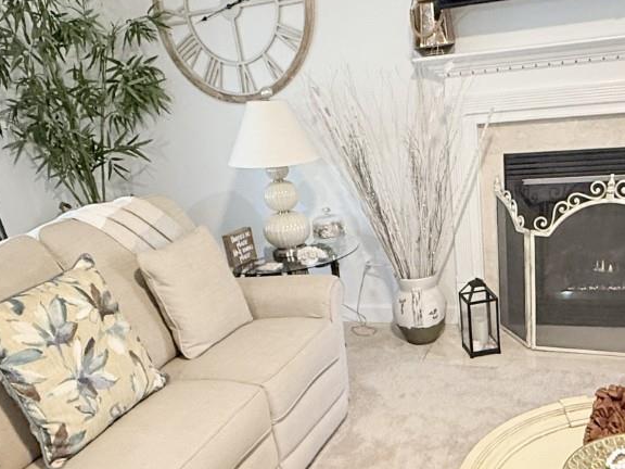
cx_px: 392
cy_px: 334
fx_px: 632
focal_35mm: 35
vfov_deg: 39.9
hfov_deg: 52.1
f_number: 2.2
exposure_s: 1/60
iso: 500
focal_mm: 2.22
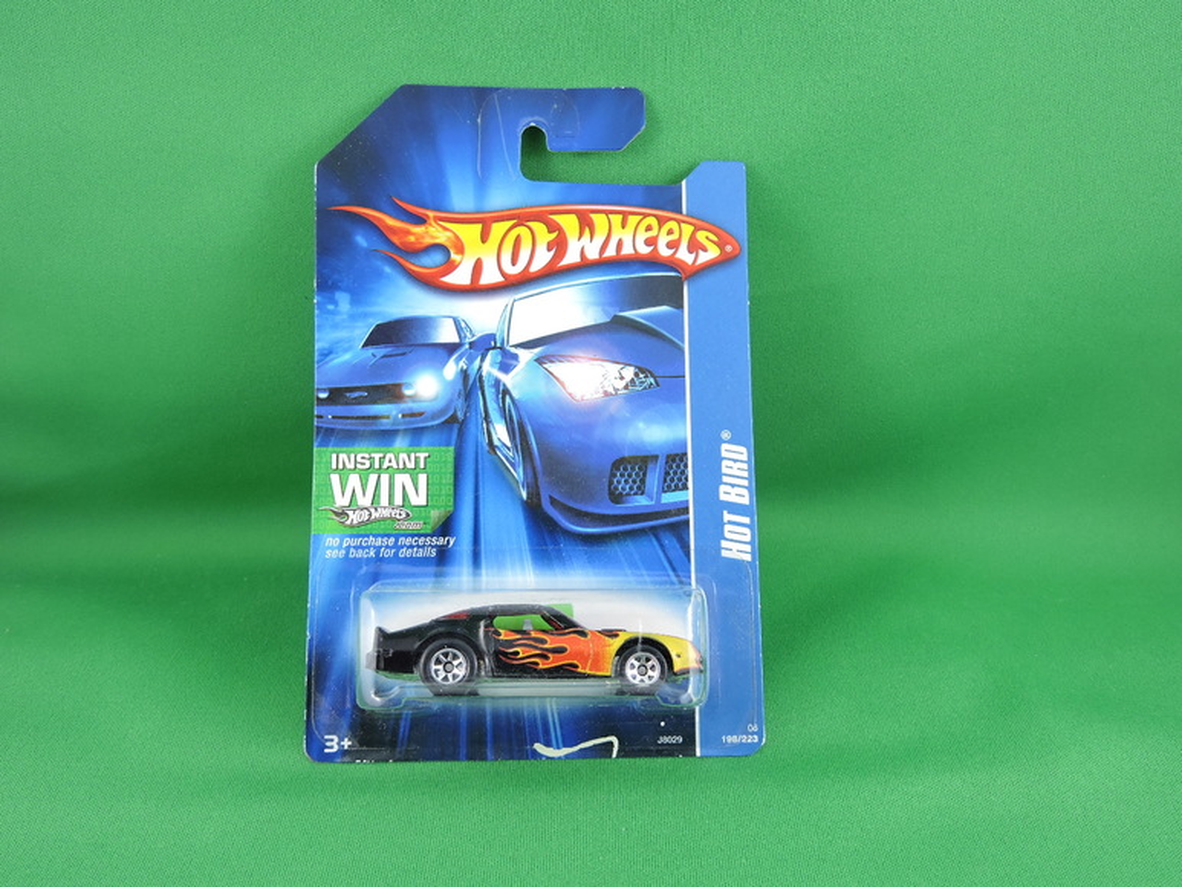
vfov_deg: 46.8
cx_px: 591
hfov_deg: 60.0
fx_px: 1025
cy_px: 444
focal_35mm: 30
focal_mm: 5.4
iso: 140
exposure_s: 1/30
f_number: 3.5
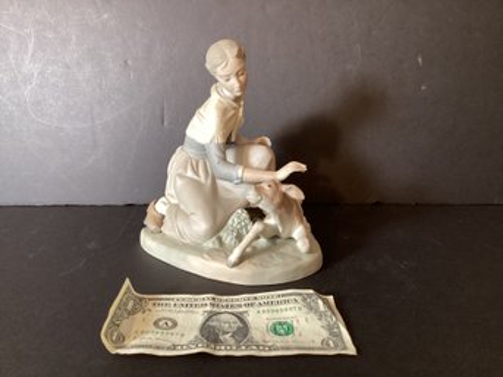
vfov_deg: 45.4
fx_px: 450
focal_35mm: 31
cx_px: 252
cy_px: 188
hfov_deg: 58.4
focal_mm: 3.3
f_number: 2.4
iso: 320
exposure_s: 1/60
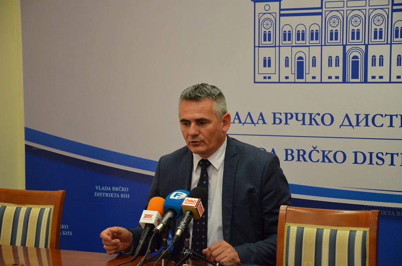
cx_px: 201
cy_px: 133
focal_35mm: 105
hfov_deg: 19.5
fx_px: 1170
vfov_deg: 13.0
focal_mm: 70
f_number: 5.3
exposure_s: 1/100
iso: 1600
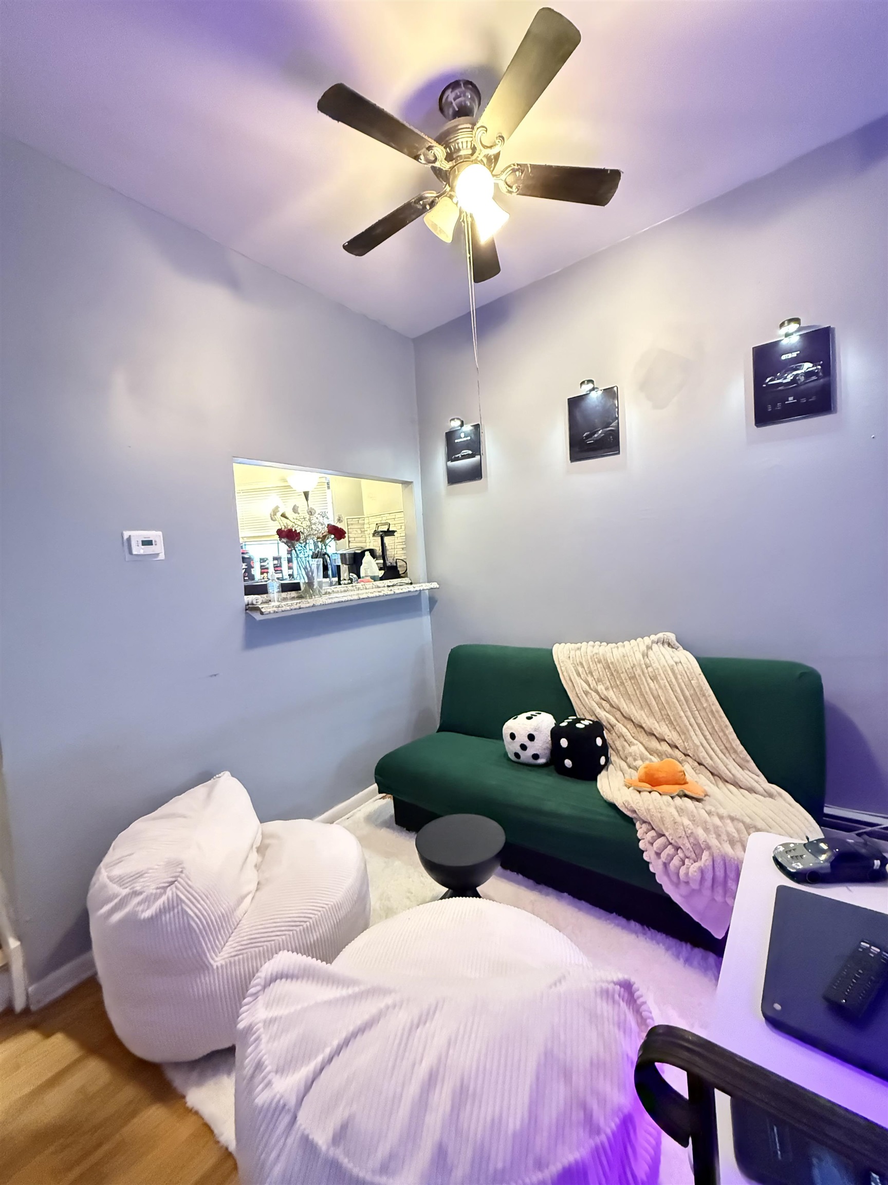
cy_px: 592
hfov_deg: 85.7
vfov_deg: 102.1
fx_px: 479
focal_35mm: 14
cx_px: 444
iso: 2000
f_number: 2.2
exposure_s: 1/30
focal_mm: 2.22
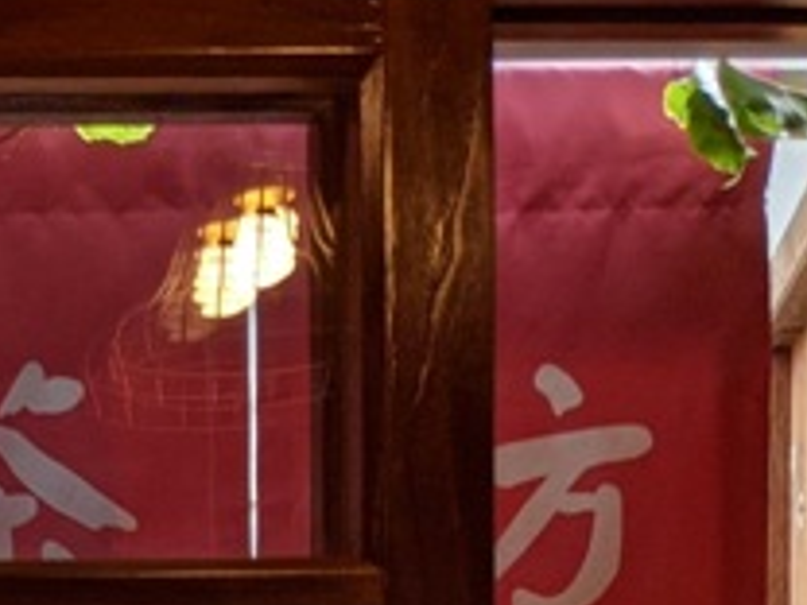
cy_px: 985
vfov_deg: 13.2
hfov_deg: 16.5
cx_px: -543
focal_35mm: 104
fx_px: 2425
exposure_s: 1/246
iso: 62
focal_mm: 4.38
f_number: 1.73
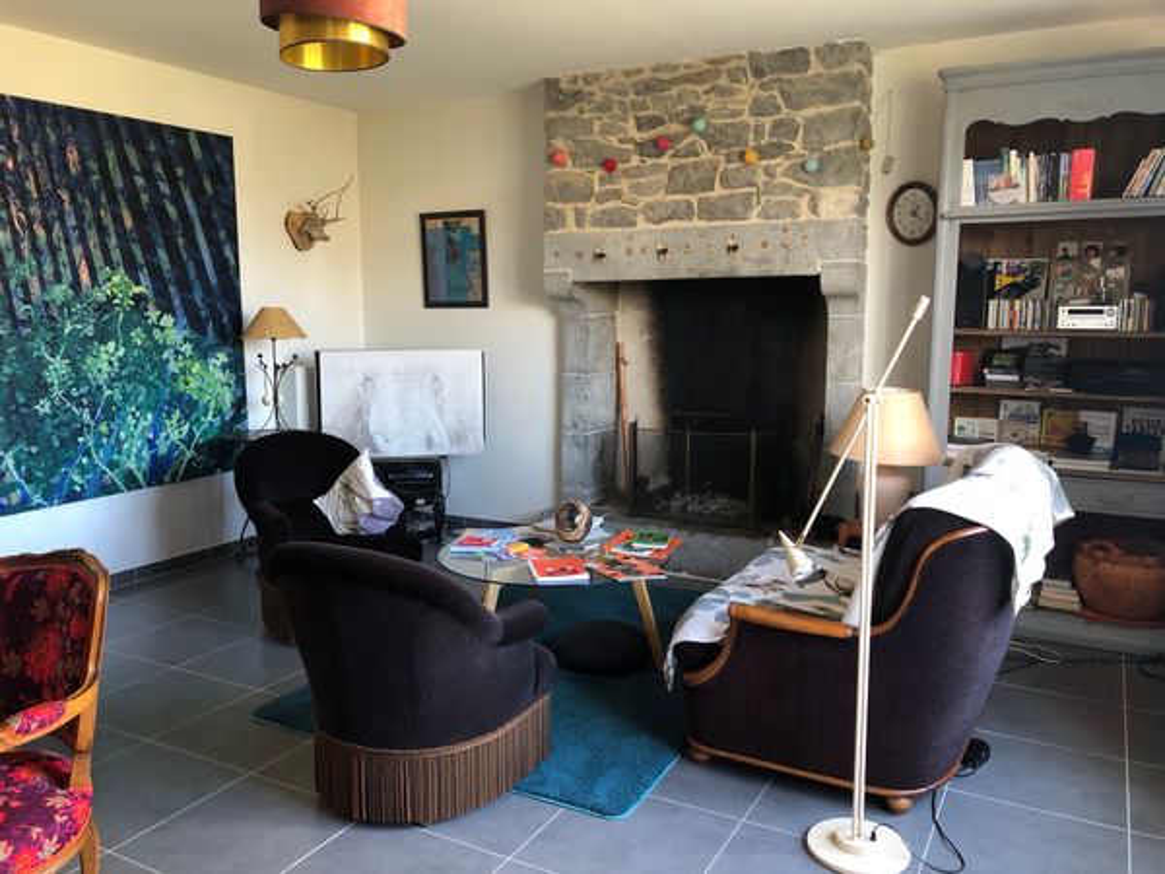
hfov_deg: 63.4
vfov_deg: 49.7
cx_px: 582
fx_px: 942
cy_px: 437
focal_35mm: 28
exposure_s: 1/15
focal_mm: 3.99
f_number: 1.8
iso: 40
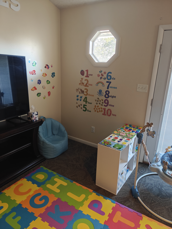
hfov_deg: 56.9
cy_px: 114
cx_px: 86
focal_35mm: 24
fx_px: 159
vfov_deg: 71.5
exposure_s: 1/60
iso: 640
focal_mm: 6.06
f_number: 1.7
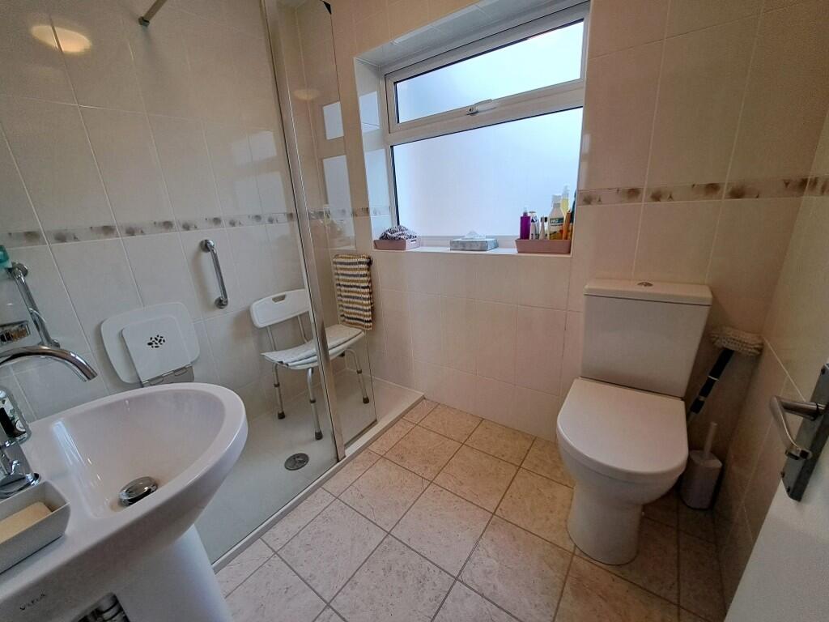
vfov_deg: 89.9
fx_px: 311
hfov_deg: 106.2
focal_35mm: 13
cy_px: 311
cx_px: 414
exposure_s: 1/50
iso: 125
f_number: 2.2
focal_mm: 1.74
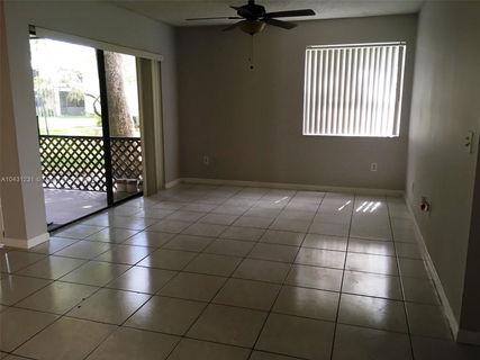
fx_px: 402
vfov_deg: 48.2
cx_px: 240
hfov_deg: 61.7
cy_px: 180
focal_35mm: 29
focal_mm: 4.15
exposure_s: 1/40
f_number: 2.2
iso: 25
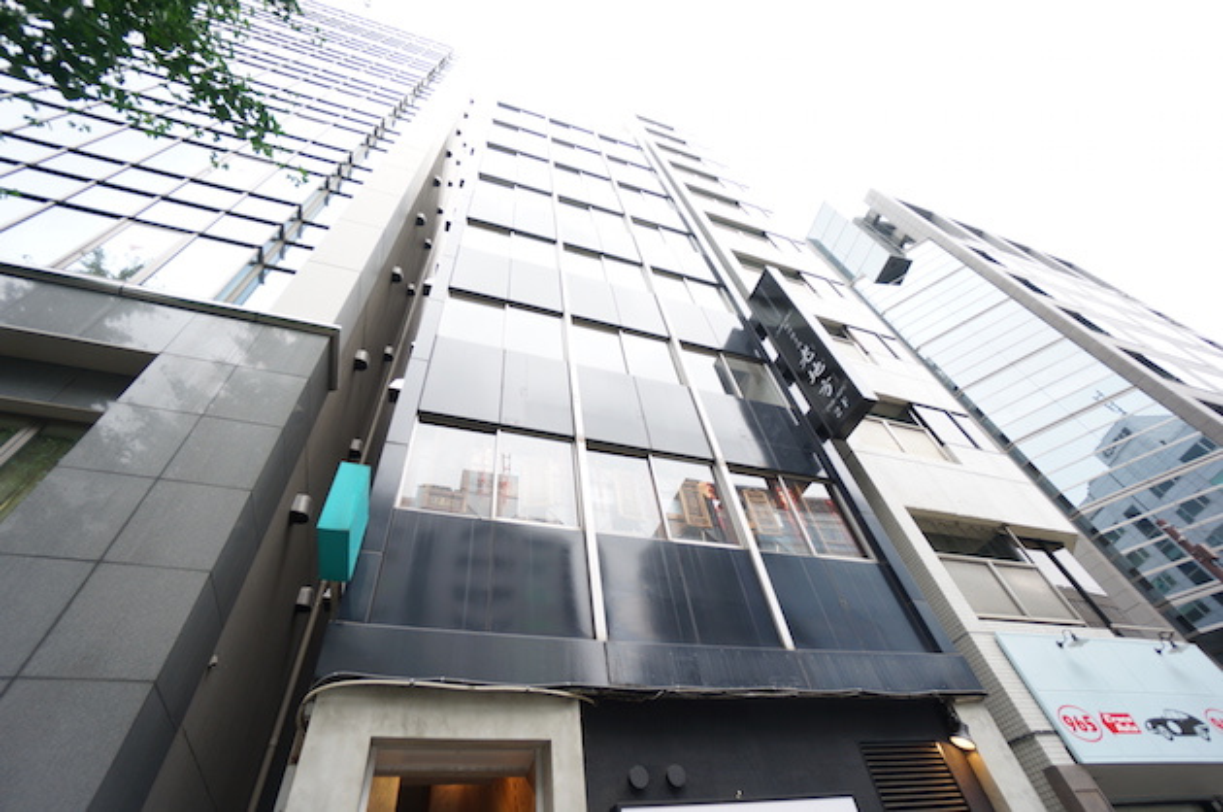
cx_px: 612
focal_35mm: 15
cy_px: 406
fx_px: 509
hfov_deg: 100.5
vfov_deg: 77.1
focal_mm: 10
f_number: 4.5
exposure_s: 1/80
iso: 100
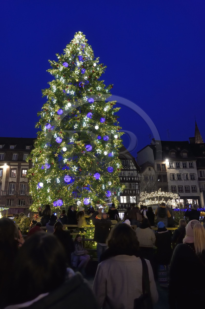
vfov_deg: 73.8
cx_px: 102
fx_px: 205
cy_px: 154
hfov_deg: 53.1
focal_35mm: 24
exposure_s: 1/50
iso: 1600
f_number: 5
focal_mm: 24
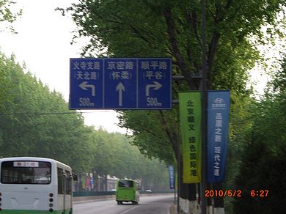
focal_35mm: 117
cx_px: 140
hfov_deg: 16.8
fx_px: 966
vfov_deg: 12.6
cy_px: 106
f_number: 5.2
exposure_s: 1/160
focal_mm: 18.6
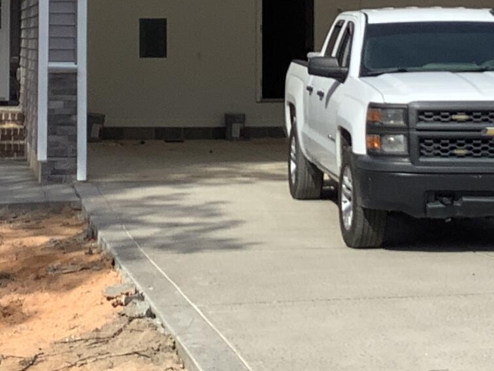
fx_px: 1755
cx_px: 269
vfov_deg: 11.9
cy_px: 18
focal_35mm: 123
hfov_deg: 16.0
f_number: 2.4
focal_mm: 3.3
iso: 25
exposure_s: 1/1481
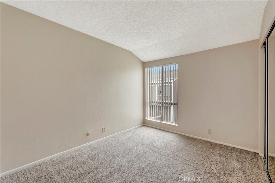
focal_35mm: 15
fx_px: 115
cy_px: 92
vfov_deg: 77.3
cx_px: 138
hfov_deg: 100.4
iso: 100
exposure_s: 1/10
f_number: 5.6
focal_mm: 10
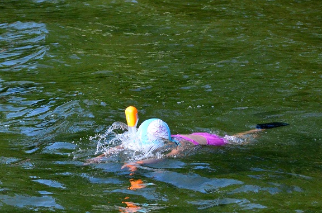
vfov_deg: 7.5
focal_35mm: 182
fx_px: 1624
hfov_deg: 11.3
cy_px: 139
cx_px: 122
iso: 3200
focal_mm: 70
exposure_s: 1/4000
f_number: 4.5
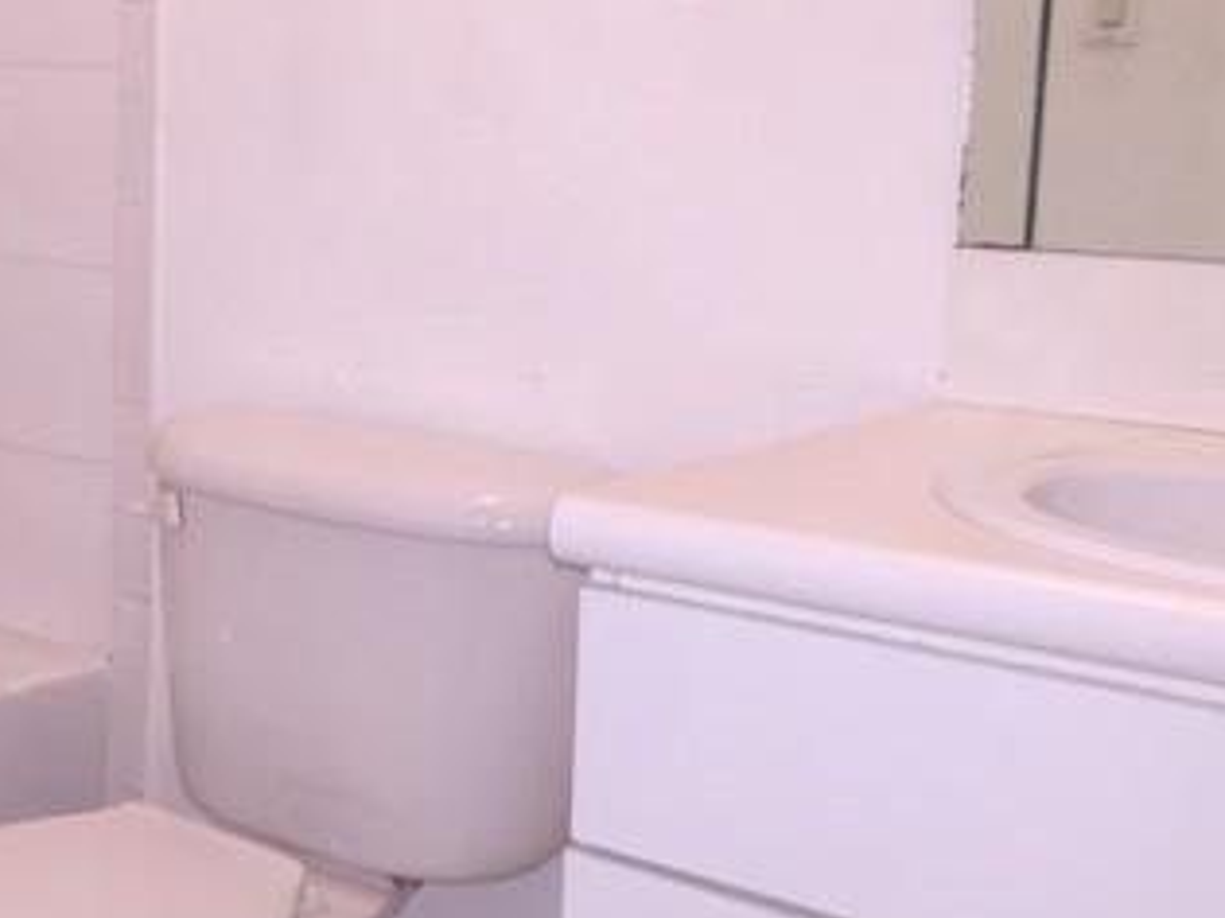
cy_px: 393
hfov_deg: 31.8
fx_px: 2087
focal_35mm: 59
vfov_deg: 24.8
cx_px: 237
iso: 64
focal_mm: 4.15
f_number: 2.2
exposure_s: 1/30
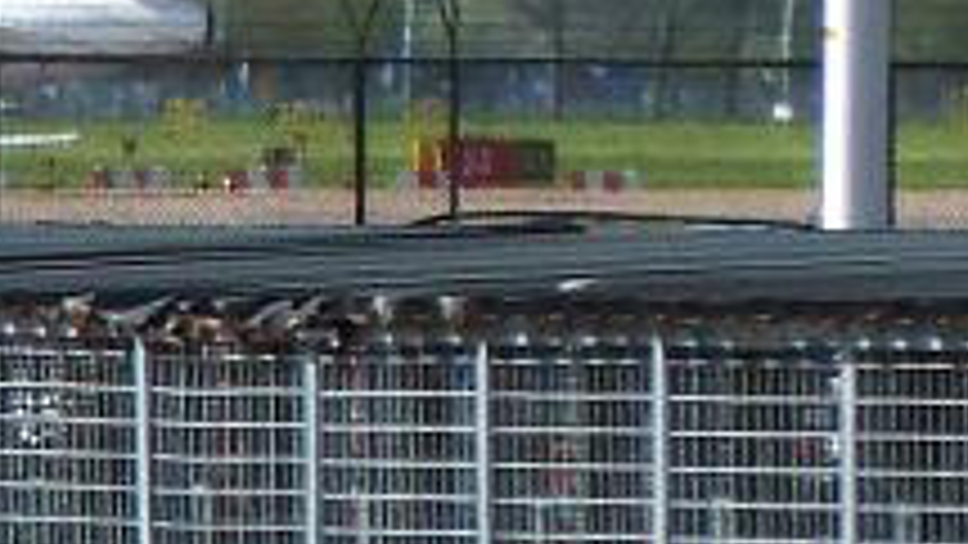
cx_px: -1081
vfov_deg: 0.9
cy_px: -405
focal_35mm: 1349
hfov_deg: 1.6
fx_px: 34630
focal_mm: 42.6
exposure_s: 1/500
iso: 80
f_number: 5.6
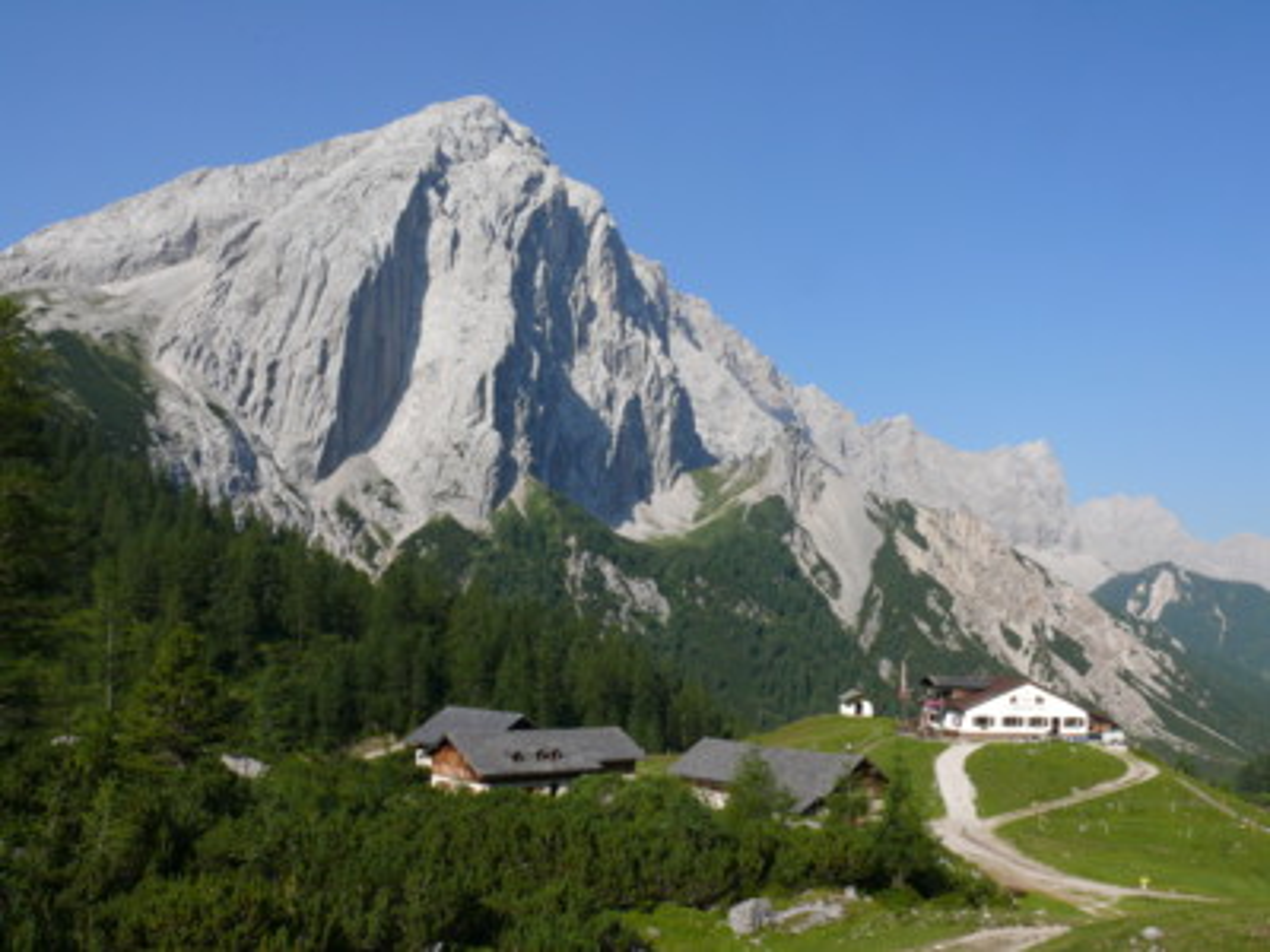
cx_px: 635
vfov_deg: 40.7
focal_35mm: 35
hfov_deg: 52.6
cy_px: 476
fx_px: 1284
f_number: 9
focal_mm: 7.4
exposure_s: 1/250
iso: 100
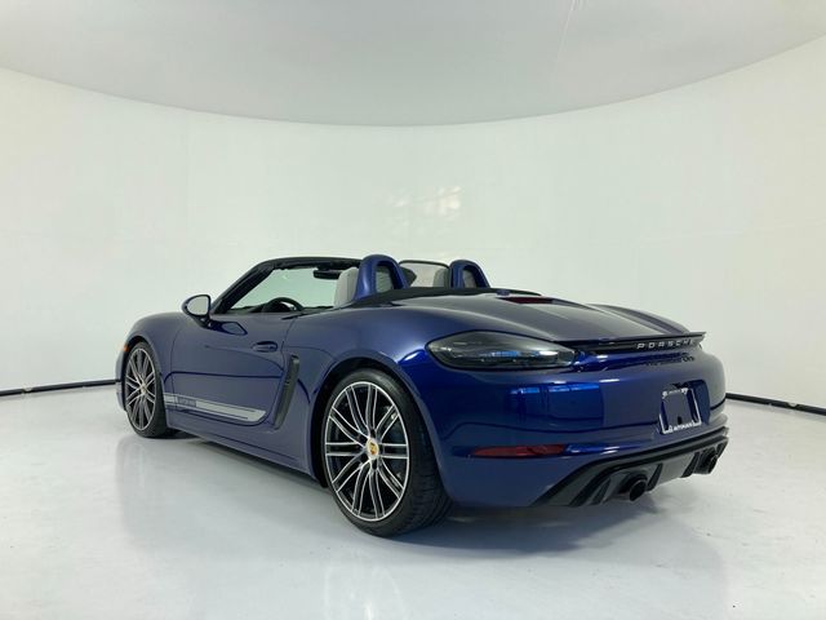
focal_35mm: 28
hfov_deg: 63.4
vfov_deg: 49.7
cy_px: 310
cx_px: 413
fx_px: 668
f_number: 1.8
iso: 20
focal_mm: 3.99
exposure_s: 1/316
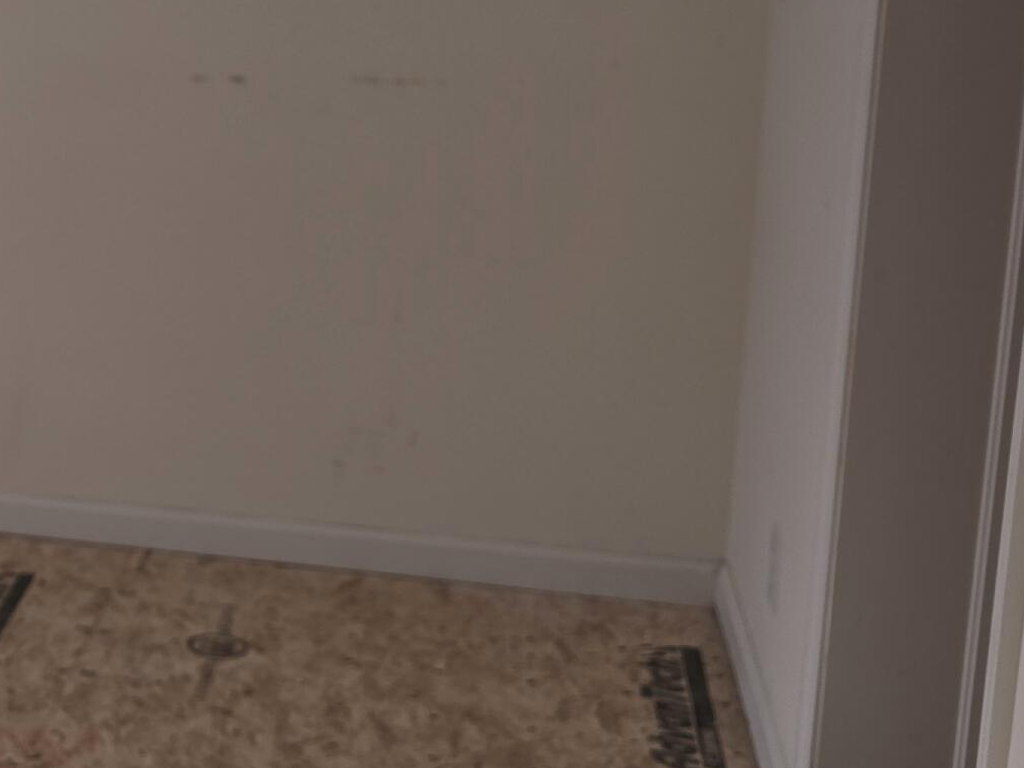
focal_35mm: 68
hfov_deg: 25.1
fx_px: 2011
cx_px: -276
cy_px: 254
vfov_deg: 21.5
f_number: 1.7
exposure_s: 1/128
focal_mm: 6.3
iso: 12
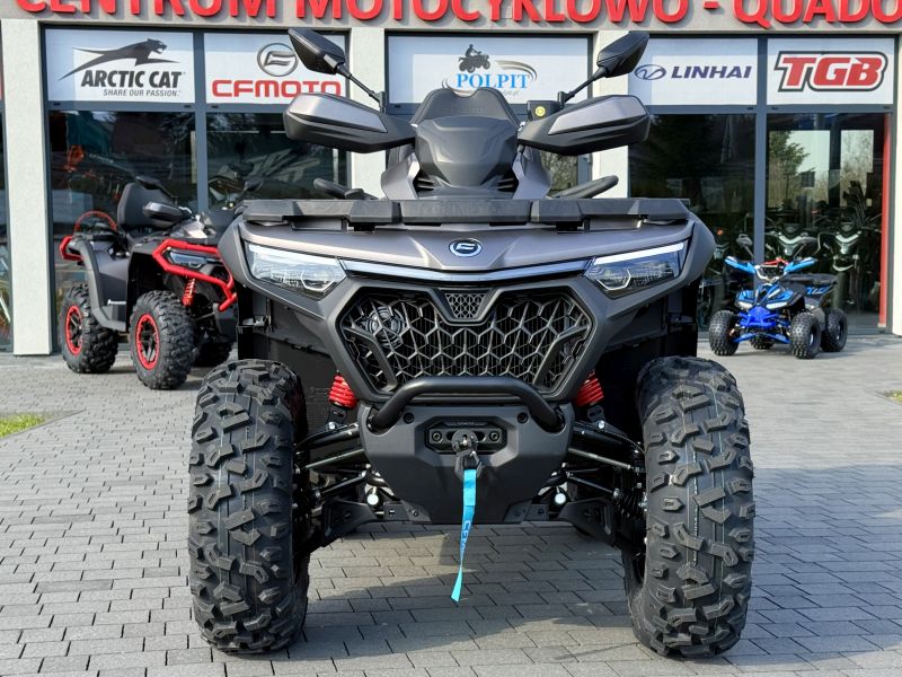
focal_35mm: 48
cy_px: 338
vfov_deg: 30.3
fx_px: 1251
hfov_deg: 39.7
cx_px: 451
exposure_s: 1/1167
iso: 64
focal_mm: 6.76
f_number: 1.78
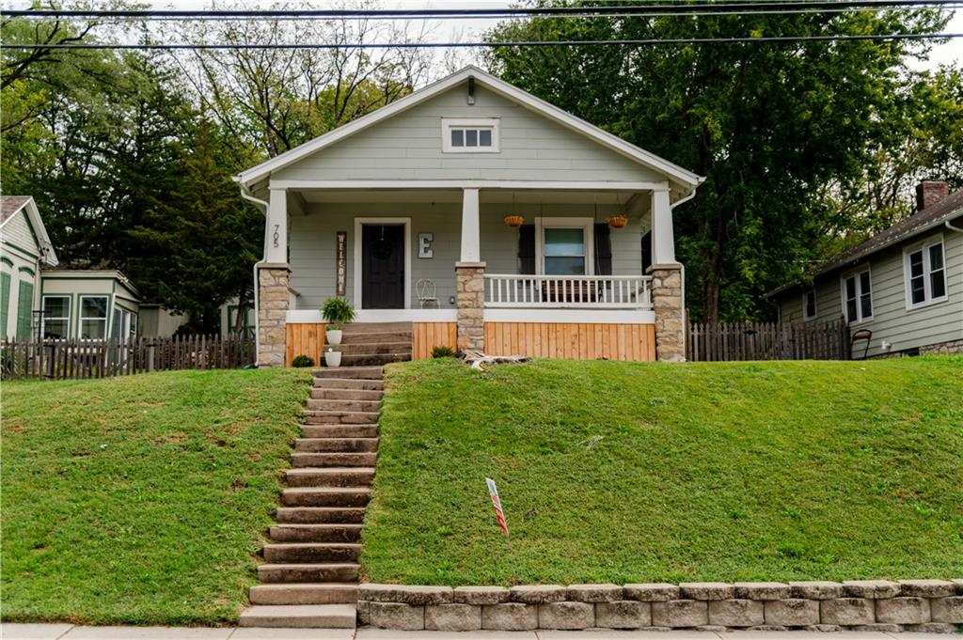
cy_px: 320
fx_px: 935
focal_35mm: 35
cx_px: 482
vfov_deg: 37.8
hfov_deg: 54.5
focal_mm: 35
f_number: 2.8
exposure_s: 1/1250
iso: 100
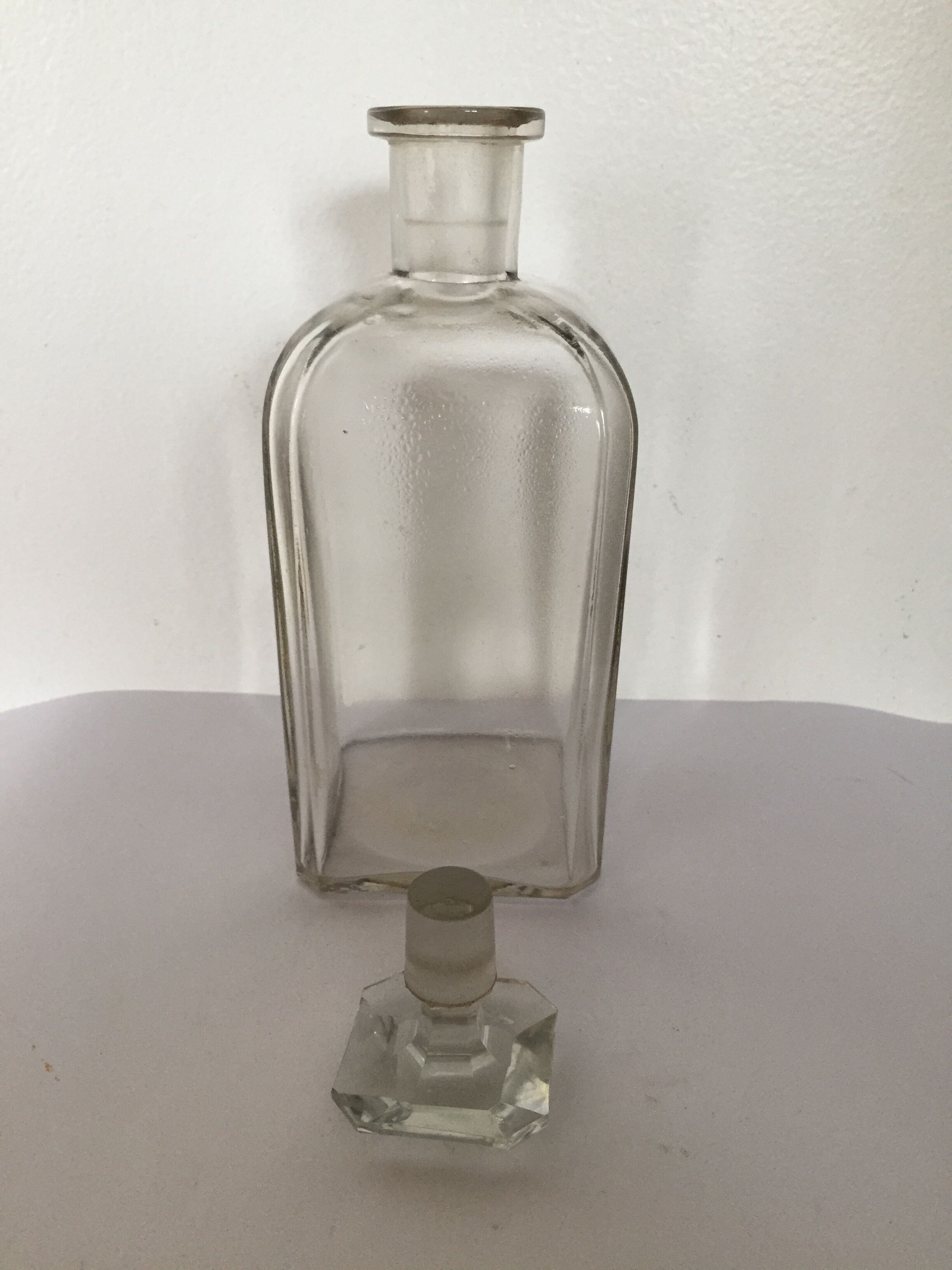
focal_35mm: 29
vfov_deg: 61.7
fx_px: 1063
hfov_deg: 48.2
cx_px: 476
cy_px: 635
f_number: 2.2
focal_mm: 4.15
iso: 125
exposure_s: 1/30
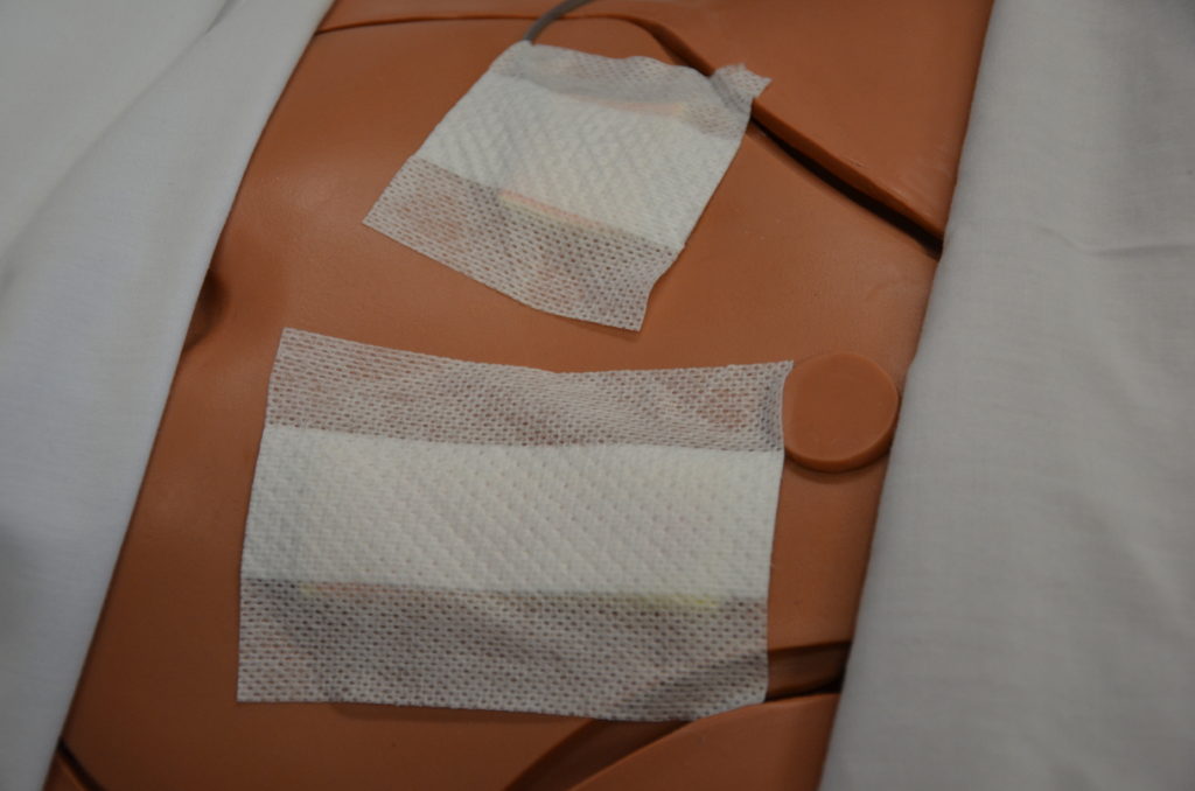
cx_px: 598
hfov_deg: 29.9
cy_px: 396
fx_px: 2236
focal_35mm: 68
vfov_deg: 20.1
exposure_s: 1/60
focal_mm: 45
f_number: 4.8
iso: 800
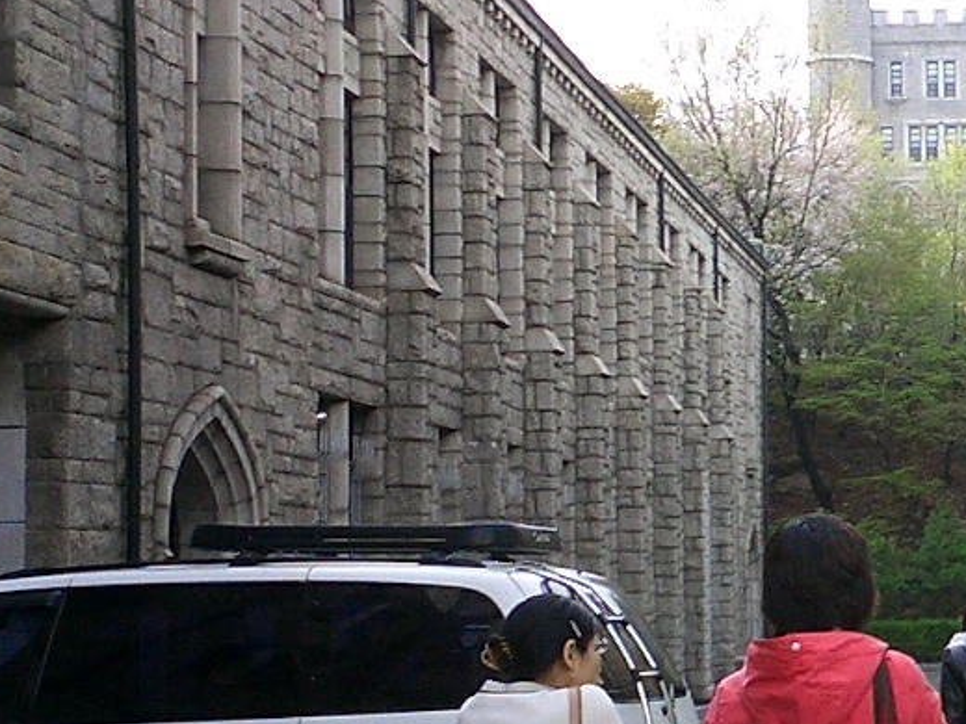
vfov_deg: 16.2
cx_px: 1159
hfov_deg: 20.2
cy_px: 486
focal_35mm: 91
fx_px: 2539
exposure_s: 1/250
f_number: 3.5
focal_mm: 5.6
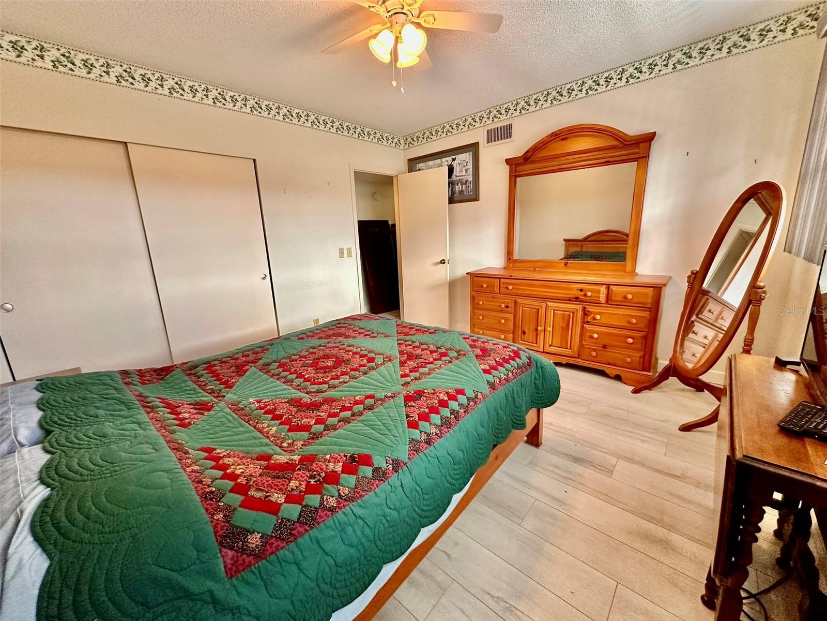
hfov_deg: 102.1
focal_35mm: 14
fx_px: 334
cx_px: 414
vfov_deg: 85.7
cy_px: 310
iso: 320
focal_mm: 2.22
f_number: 2.2
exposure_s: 1/120
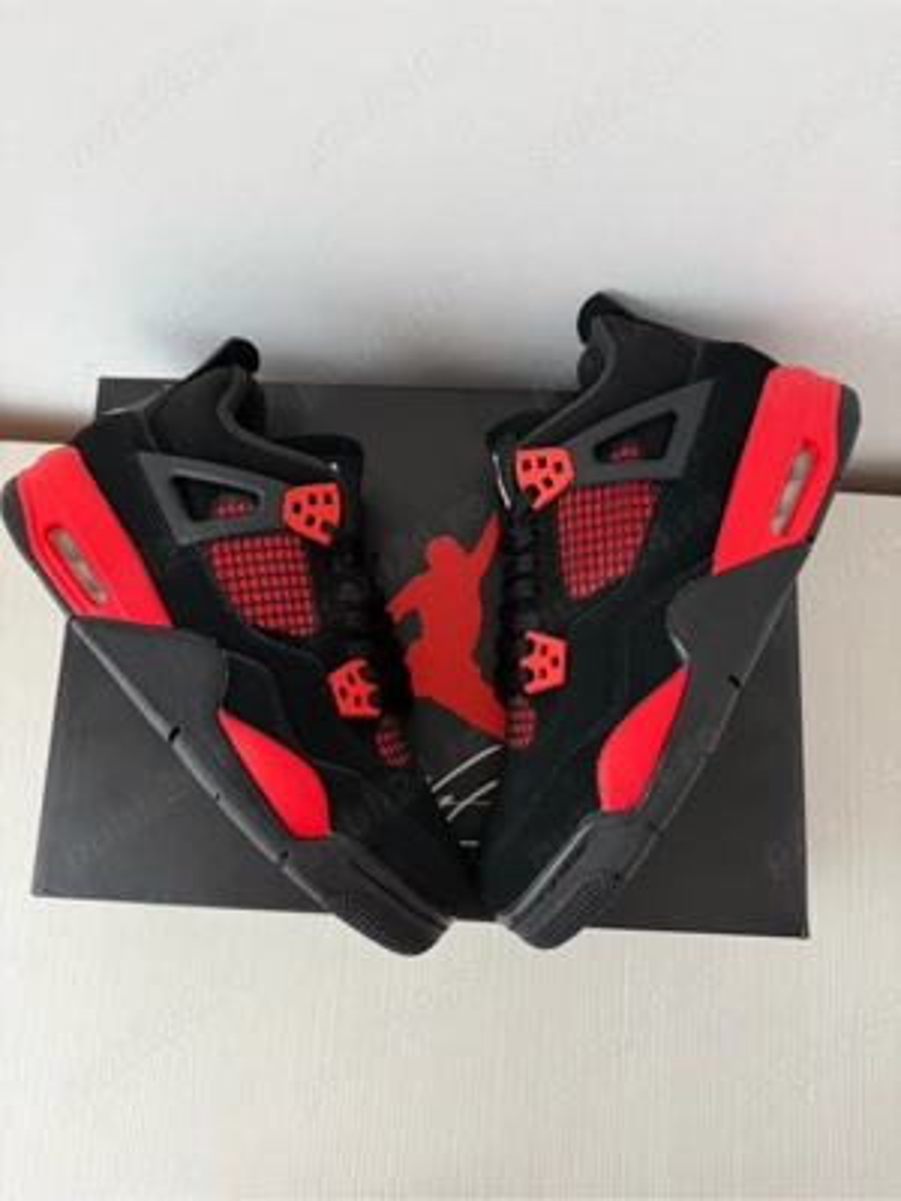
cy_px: 600
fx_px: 833
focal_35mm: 24
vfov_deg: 71.6
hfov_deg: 56.8
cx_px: 450
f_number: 1.78
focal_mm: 6.76
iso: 160
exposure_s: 1/50
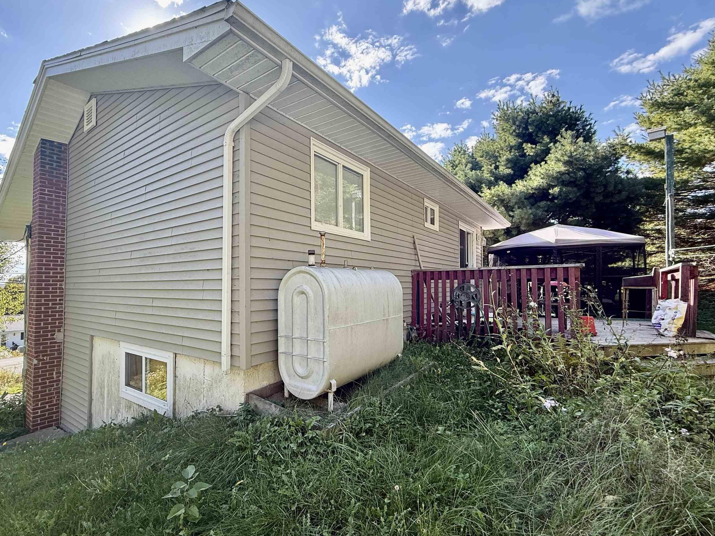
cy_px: 275
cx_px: 316
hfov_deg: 90.6
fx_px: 351
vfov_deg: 74.7
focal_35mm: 17
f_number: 2.2
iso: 64
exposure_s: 1/355
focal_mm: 2.22
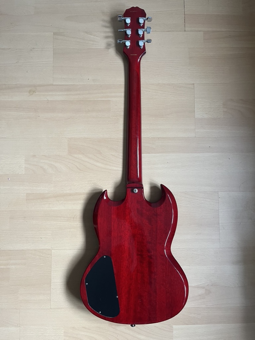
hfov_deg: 53.1
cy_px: 170
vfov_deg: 67.3
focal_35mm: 26
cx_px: 128
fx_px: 255
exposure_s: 1/60
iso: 200
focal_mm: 5.1
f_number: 1.6
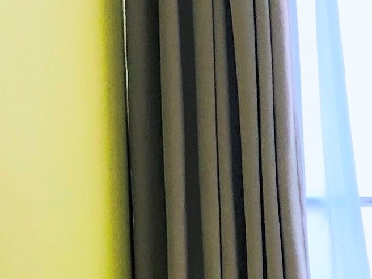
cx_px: 671
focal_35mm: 172
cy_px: 340
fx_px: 1848
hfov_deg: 10.8
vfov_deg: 8.5
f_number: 1.8
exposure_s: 1/50
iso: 32
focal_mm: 4
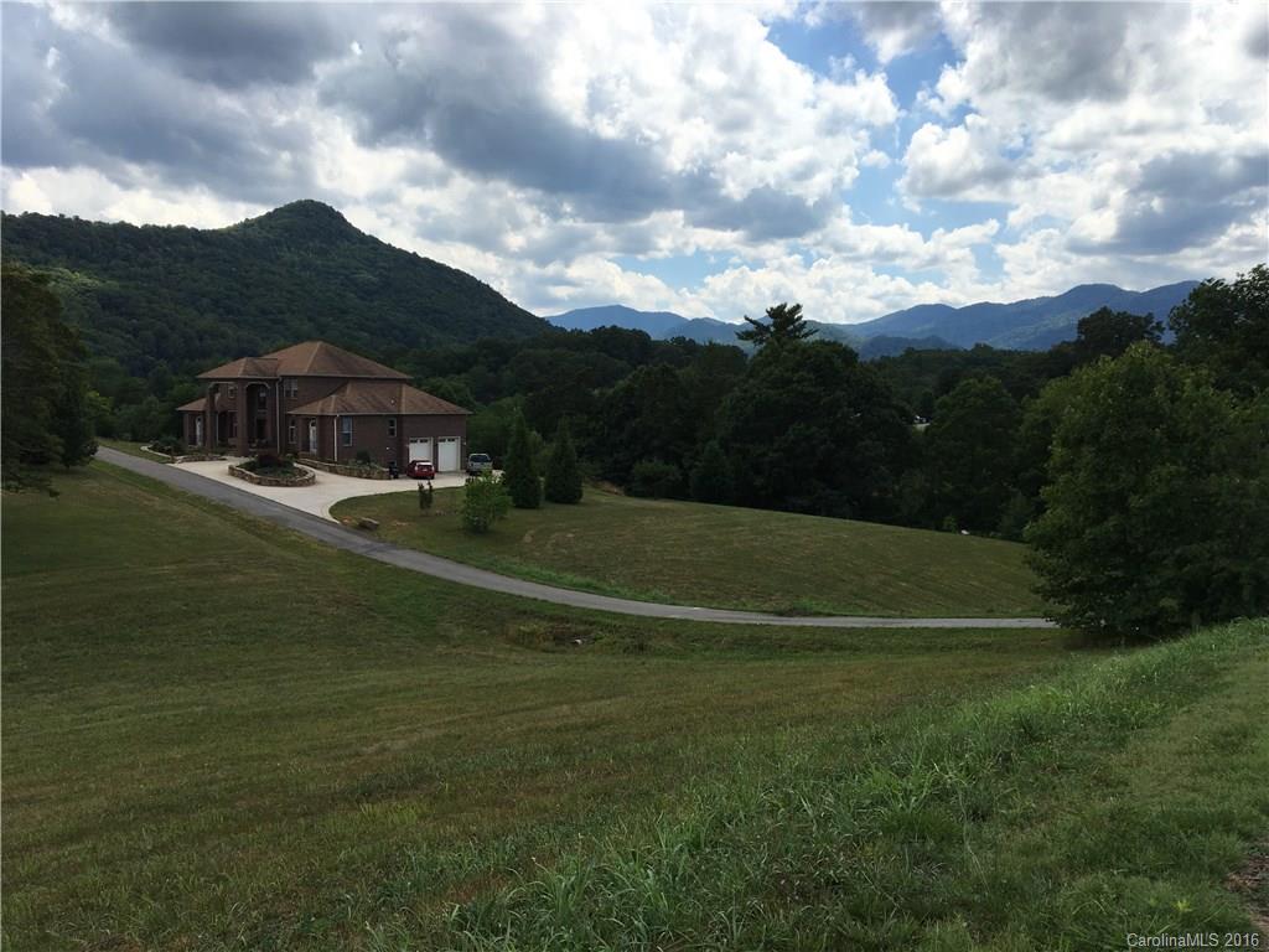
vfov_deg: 48.2
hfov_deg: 61.7
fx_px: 1063
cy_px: 476
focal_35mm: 29
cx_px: 634
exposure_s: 1/1923
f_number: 2.2
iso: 25
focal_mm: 4.15
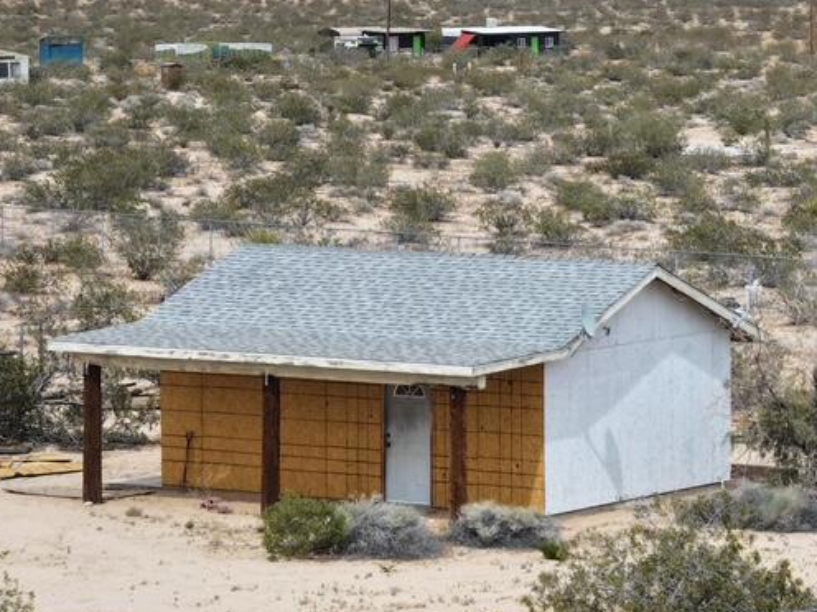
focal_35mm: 214
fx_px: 5051
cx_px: 397
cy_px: 225
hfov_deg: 9.2
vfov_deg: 6.9
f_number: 3.4
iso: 110
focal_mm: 30.71
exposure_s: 1/800
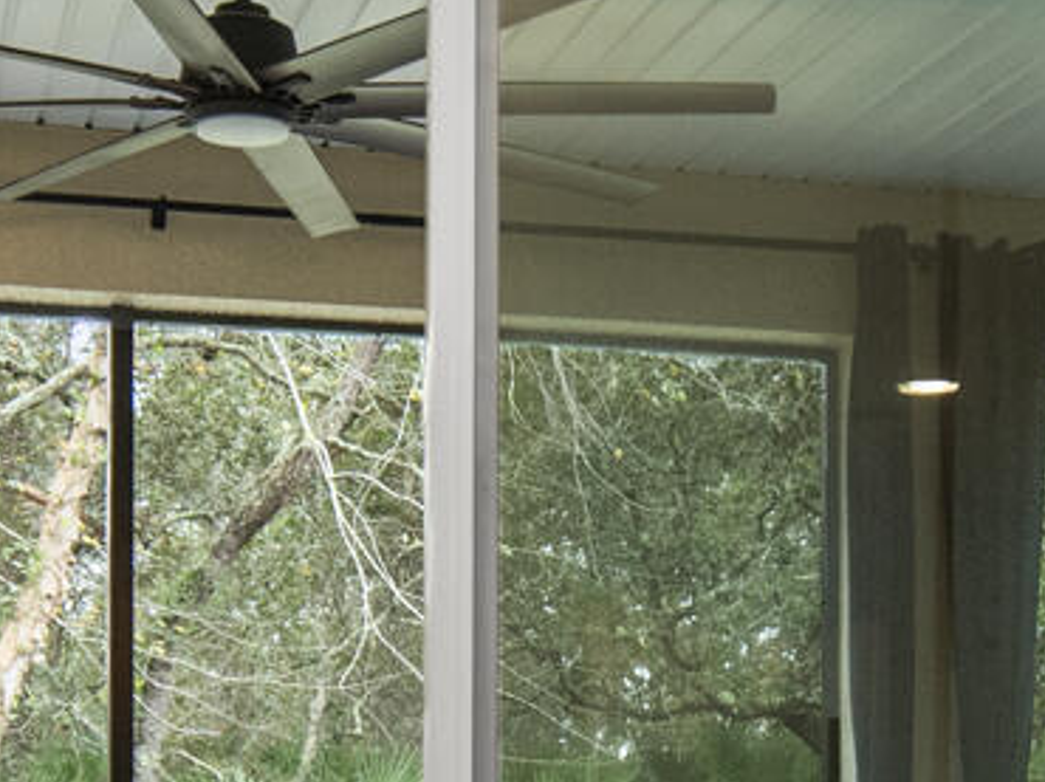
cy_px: 837
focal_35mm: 91
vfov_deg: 15.8
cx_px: 791
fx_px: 2745
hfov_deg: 21.4
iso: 400
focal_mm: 14
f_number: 8
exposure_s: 1/2.5
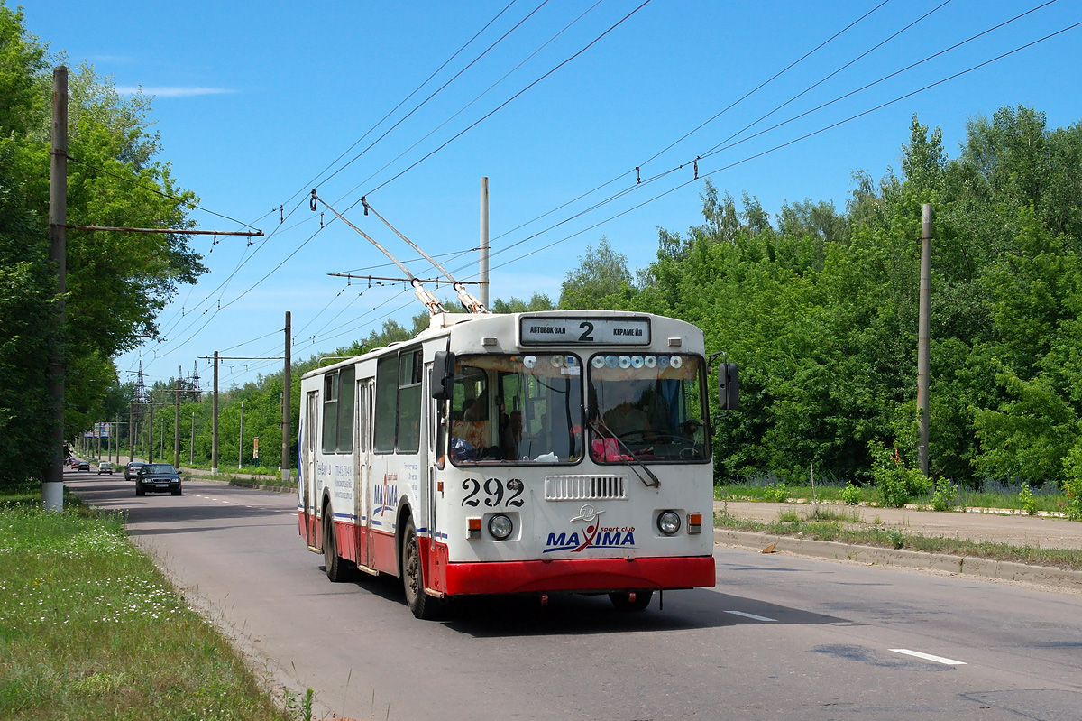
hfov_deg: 34.5
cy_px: 360
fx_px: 1742
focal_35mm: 58
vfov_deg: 23.4
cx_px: 541
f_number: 7.1
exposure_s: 1/800
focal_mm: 38
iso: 250
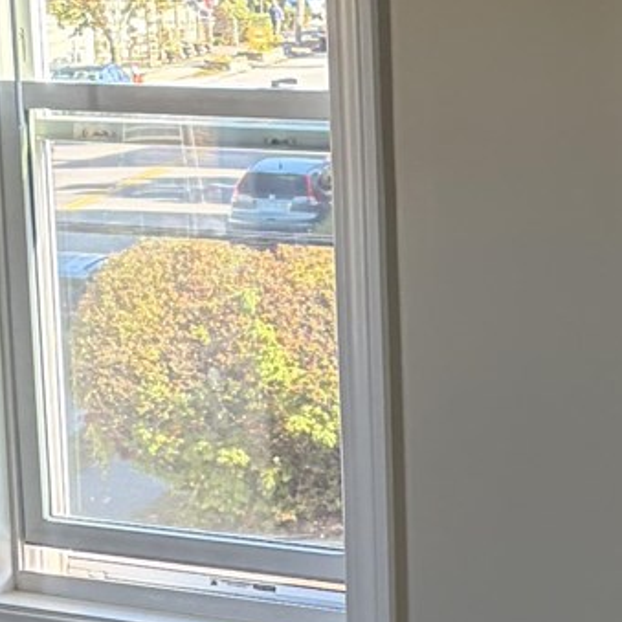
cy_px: 527
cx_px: 615
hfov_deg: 11.1
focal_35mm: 156
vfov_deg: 11.2
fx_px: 3171
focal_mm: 5.96
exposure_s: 1/230
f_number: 1.6
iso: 100
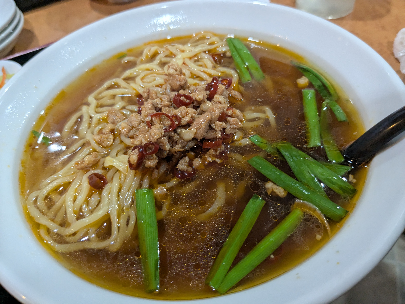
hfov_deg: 65.3
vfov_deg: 51.4
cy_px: 152
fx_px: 316
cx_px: 202
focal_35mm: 27
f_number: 1.73
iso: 608
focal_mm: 4.38
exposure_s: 1/99.9
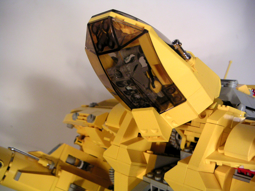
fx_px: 339
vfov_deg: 31.5
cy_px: 96
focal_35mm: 46
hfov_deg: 41.2
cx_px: 128
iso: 100
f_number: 2.9
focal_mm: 7.2
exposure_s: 1/30
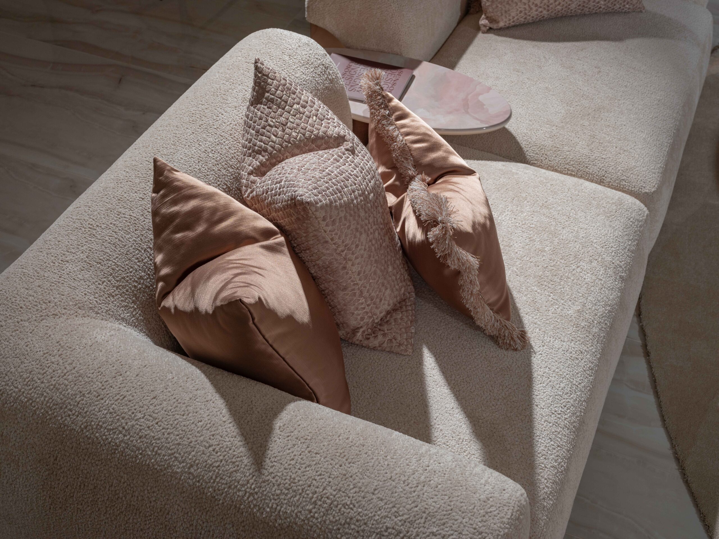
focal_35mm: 46
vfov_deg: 31.5
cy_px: 270
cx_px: 360
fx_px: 955
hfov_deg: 41.2
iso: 100
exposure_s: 1/20
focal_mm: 58.6
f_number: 11
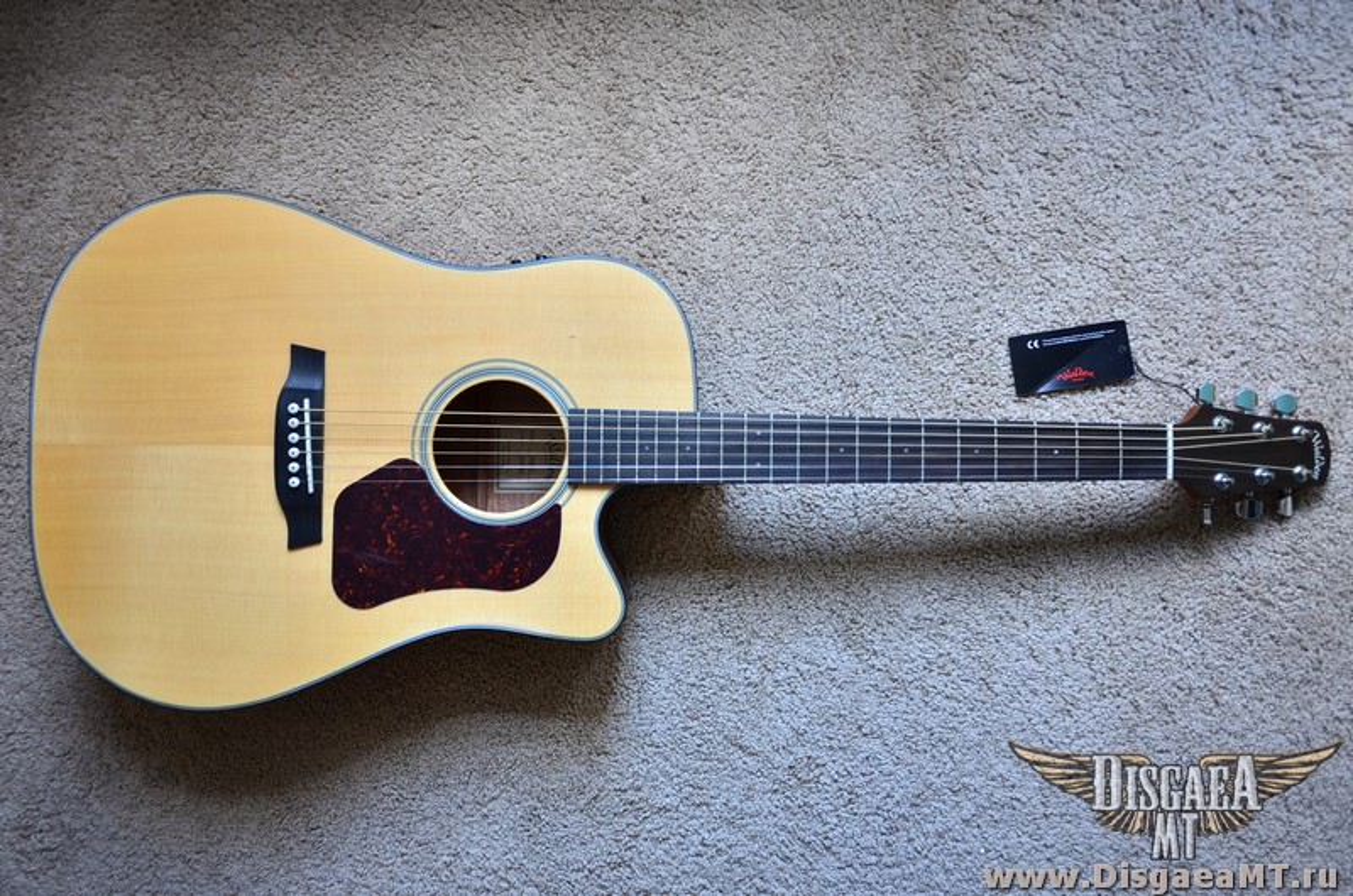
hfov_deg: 65.6
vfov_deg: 46.2
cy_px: 448
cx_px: 676
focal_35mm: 28
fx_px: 1050
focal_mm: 18.5
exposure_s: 1/30
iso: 140
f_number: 2.8
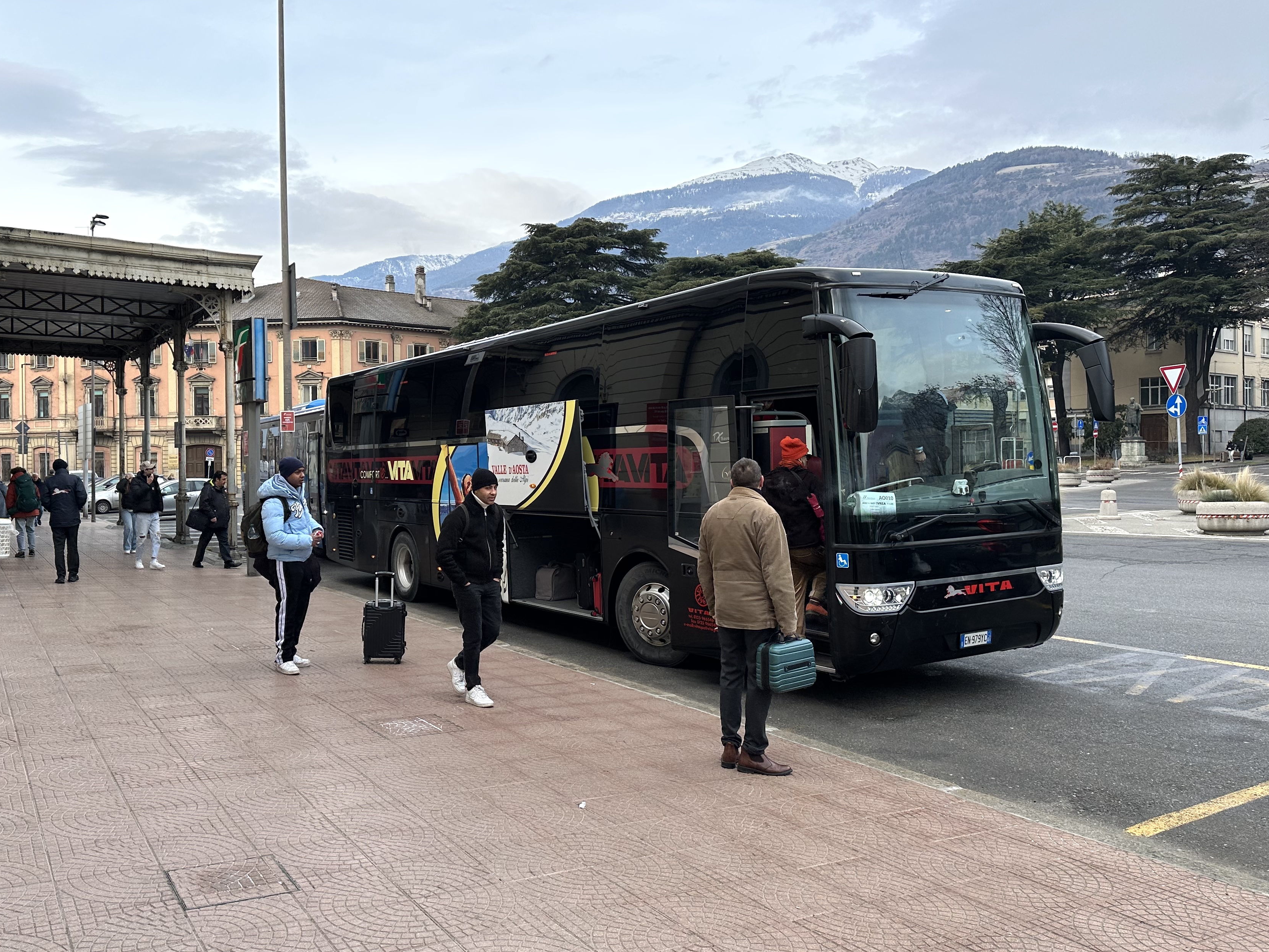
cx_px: 543
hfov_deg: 61.4
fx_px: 1063
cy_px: 465
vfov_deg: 48.2
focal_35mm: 29
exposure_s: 1/797
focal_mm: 6.86
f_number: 1.78
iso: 80
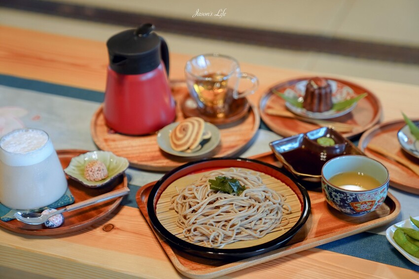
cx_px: 210
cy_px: 140
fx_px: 814
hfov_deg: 28.9
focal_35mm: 70
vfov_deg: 19.4
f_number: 2.8
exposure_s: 1/80
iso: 640
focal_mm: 70
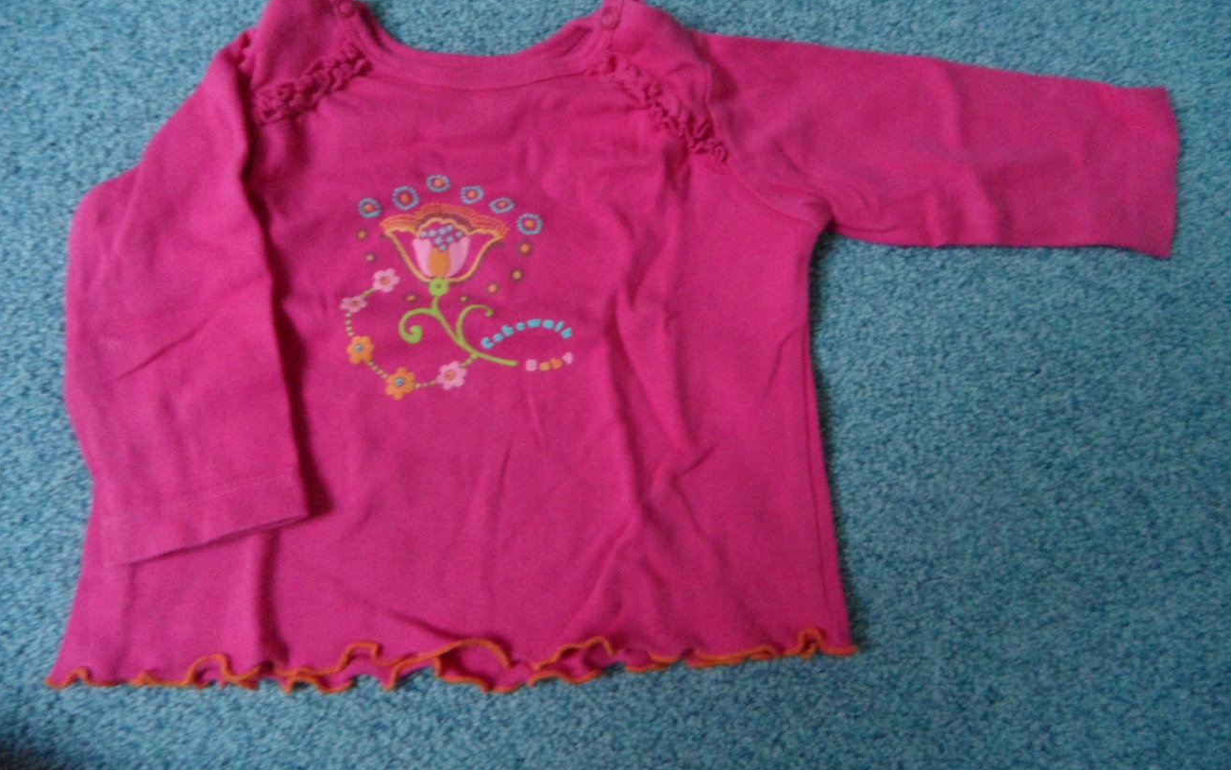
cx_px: 626
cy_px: 330
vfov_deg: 47.5
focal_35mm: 26
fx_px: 872
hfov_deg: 70.4
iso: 400
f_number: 2.9
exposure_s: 1/15
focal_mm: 4.1
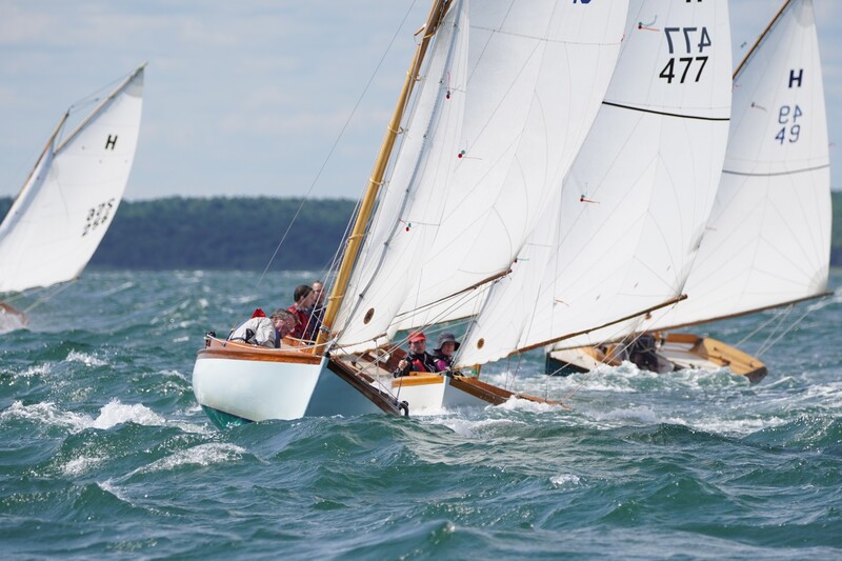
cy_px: 280
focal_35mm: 470
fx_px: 10978
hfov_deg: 4.4
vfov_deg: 2.9
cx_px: 421
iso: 250
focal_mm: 313
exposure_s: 1/1600
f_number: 5.6
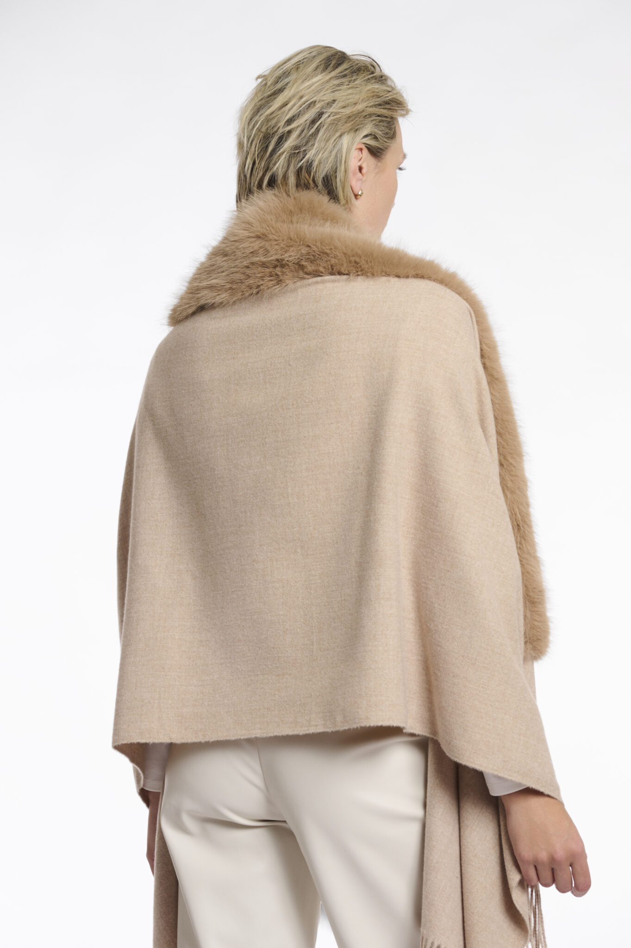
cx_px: 316
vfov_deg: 23.1
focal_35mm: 88
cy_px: 474
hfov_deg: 15.5
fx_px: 2316
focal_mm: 88
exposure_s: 1/160
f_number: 8
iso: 125
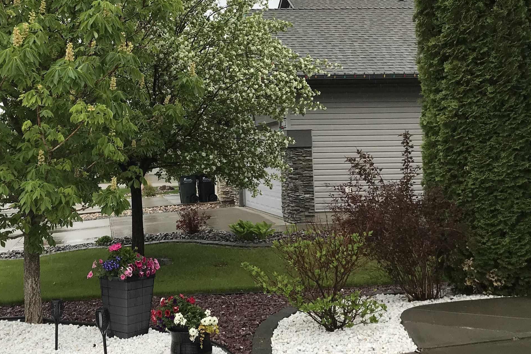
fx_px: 693
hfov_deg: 40.9
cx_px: 145
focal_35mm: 47
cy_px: 119
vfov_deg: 28.5
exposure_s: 1/372
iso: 20
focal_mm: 3.99
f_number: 1.8
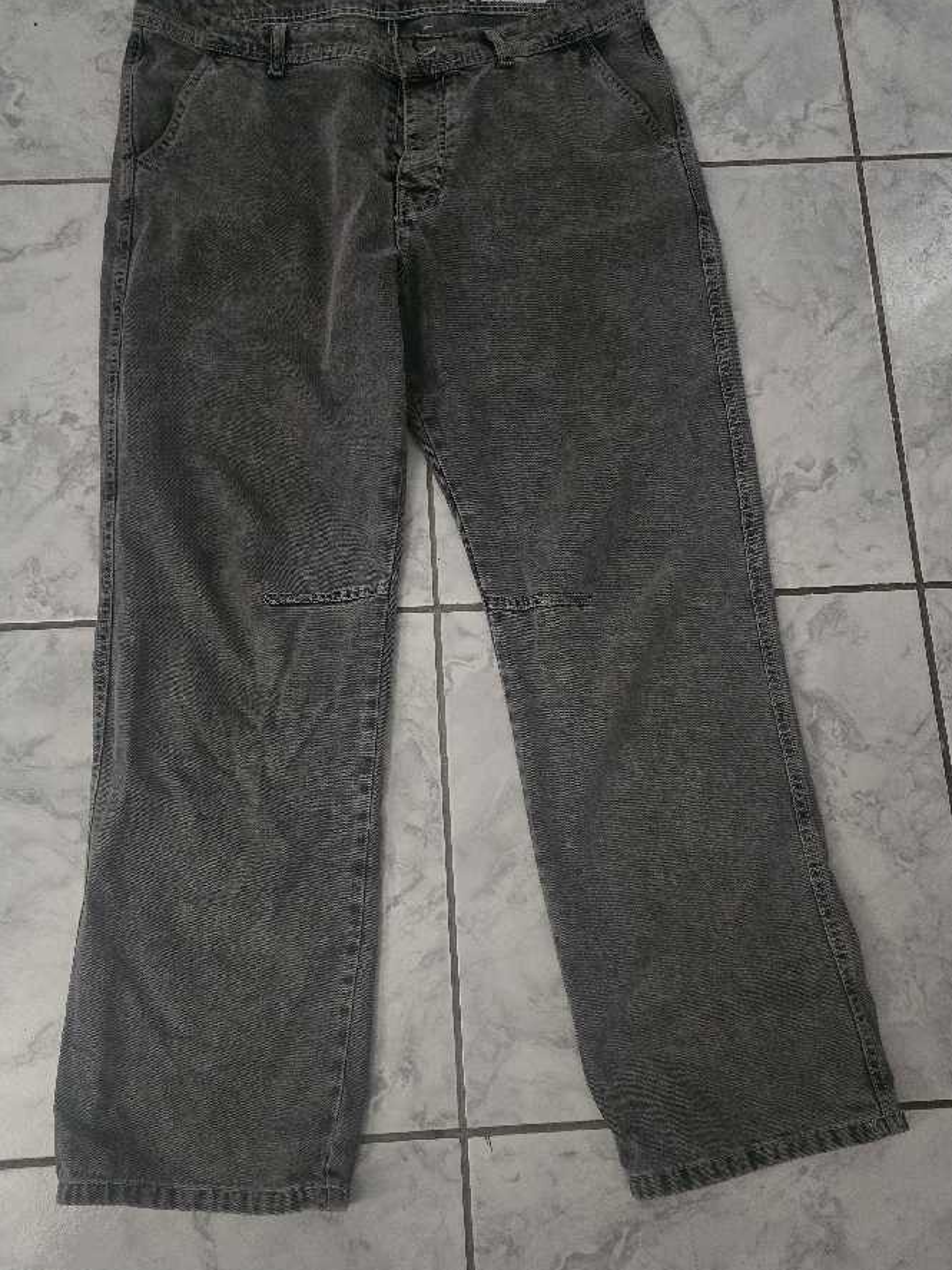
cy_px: 667
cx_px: 454
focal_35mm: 28
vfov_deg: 63.4
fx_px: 1027
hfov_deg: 49.7
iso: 1600
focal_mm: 6.3
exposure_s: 1/50.3
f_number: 1.7
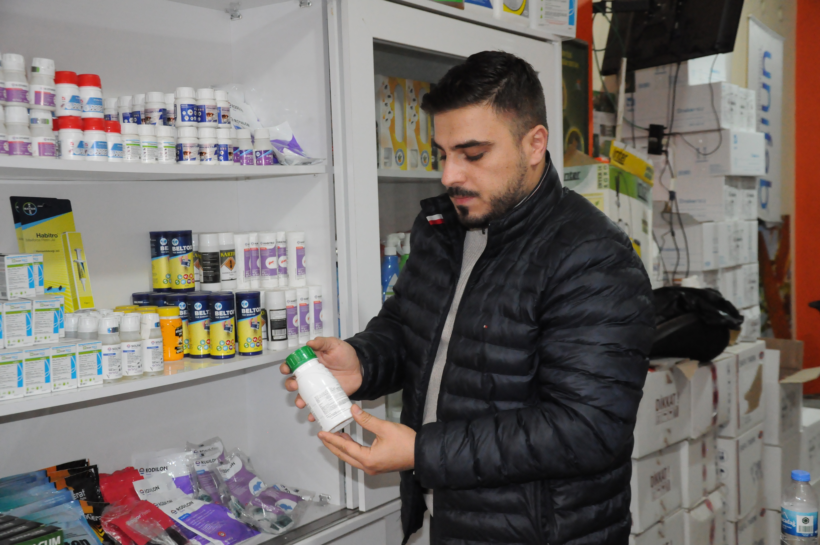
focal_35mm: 45
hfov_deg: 43.7
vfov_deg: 29.8
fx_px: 1024
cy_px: 272
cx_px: 410
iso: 3200
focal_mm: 30
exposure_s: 1/125
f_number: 4.5
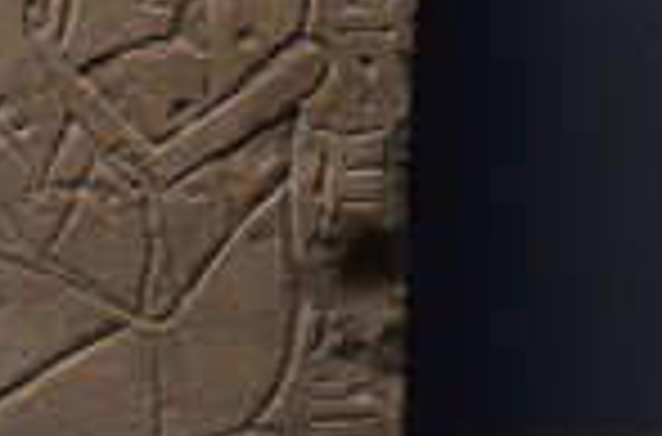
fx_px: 4106
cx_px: -284
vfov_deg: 6.1
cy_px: 209
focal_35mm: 224
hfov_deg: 9.0
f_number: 4.8
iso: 1600
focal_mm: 50
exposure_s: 1/25
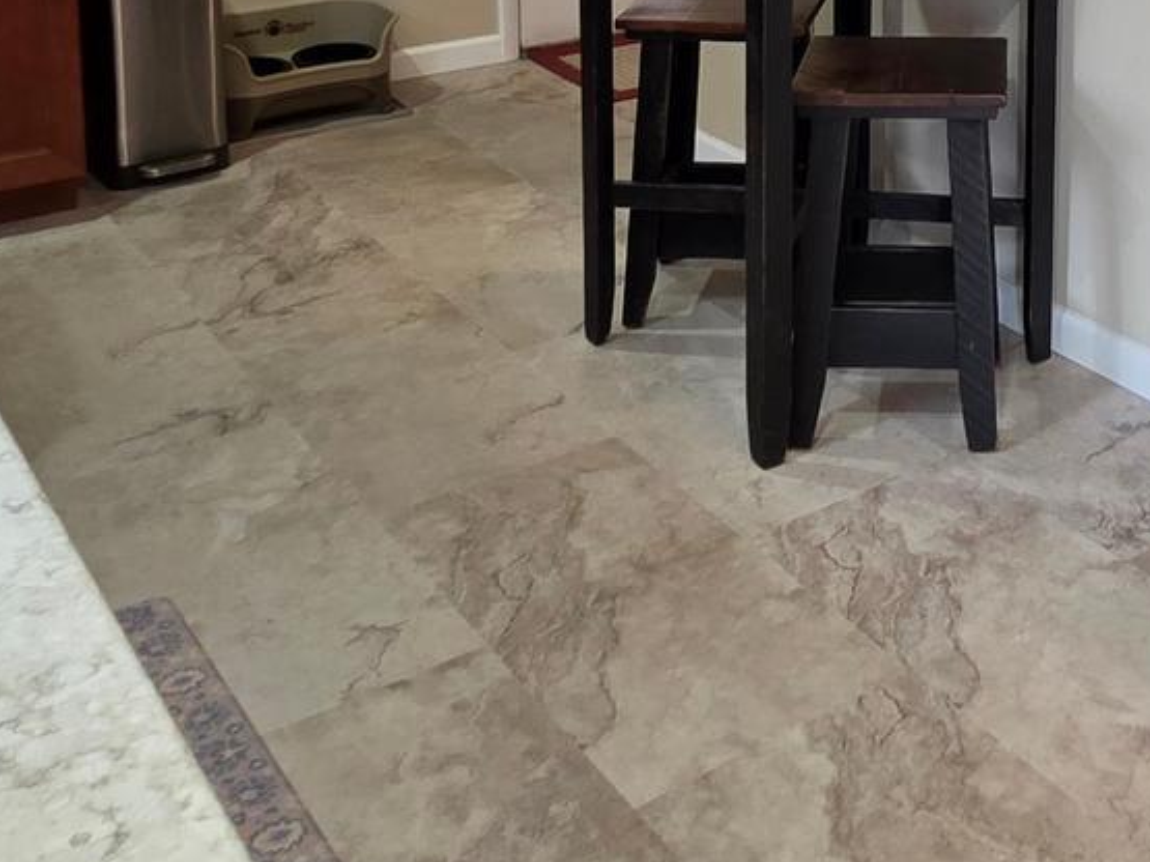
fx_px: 1594
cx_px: 1046
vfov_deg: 26.8
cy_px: -176
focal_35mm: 48
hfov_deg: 37.0
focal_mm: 2.2
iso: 160
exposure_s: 1/60
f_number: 1.9
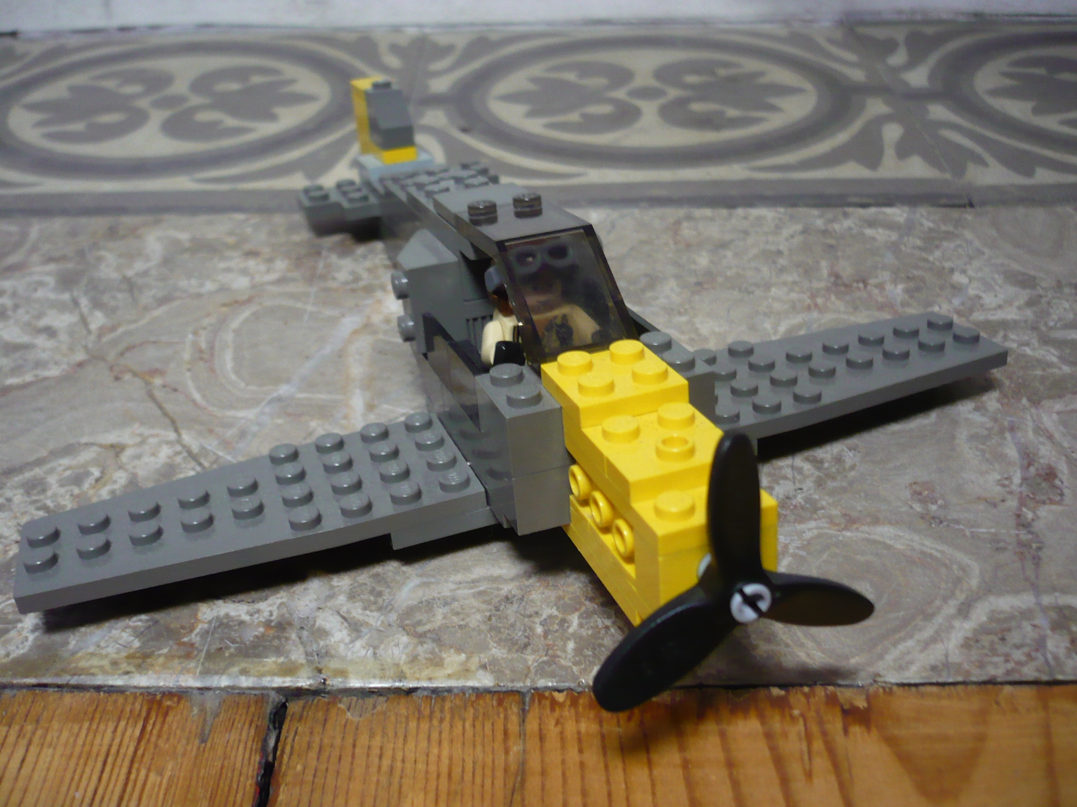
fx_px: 1089
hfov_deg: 52.6
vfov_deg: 40.7
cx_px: 538
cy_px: 404
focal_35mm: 35
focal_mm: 5.8
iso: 200
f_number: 2.8
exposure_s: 1/20
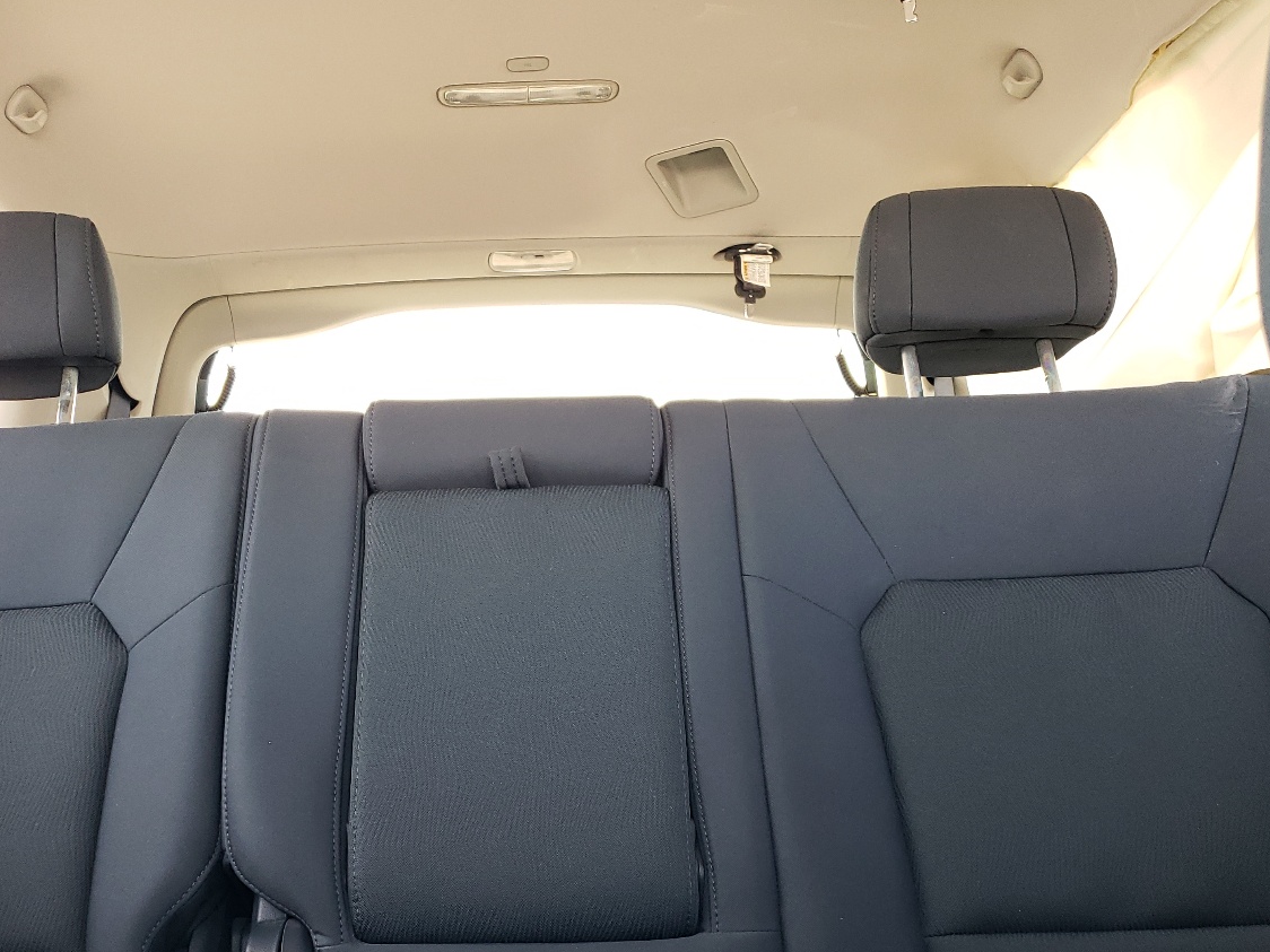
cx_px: 595
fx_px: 1357
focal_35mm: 37
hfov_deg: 50.1
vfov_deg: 38.0
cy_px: 670
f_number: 1.5
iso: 114
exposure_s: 1/50
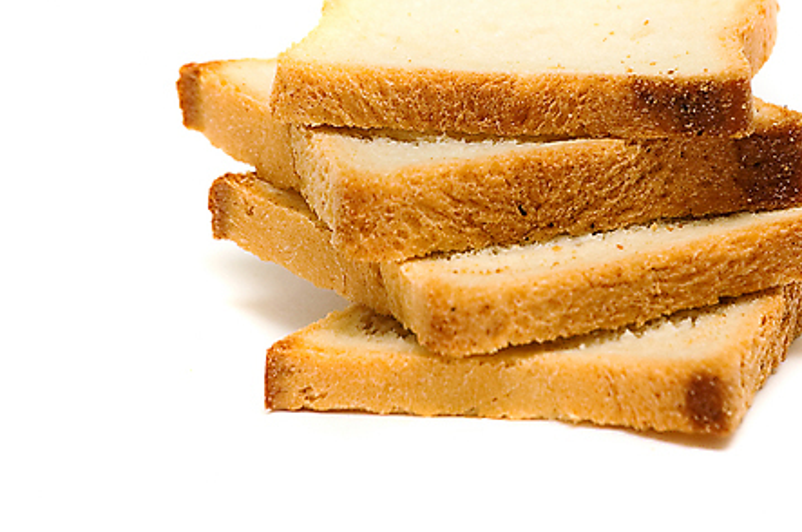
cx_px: 520
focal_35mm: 194
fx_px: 4308
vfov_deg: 7.1
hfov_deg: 10.6
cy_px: 181
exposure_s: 1/60
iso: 200
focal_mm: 95
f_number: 9
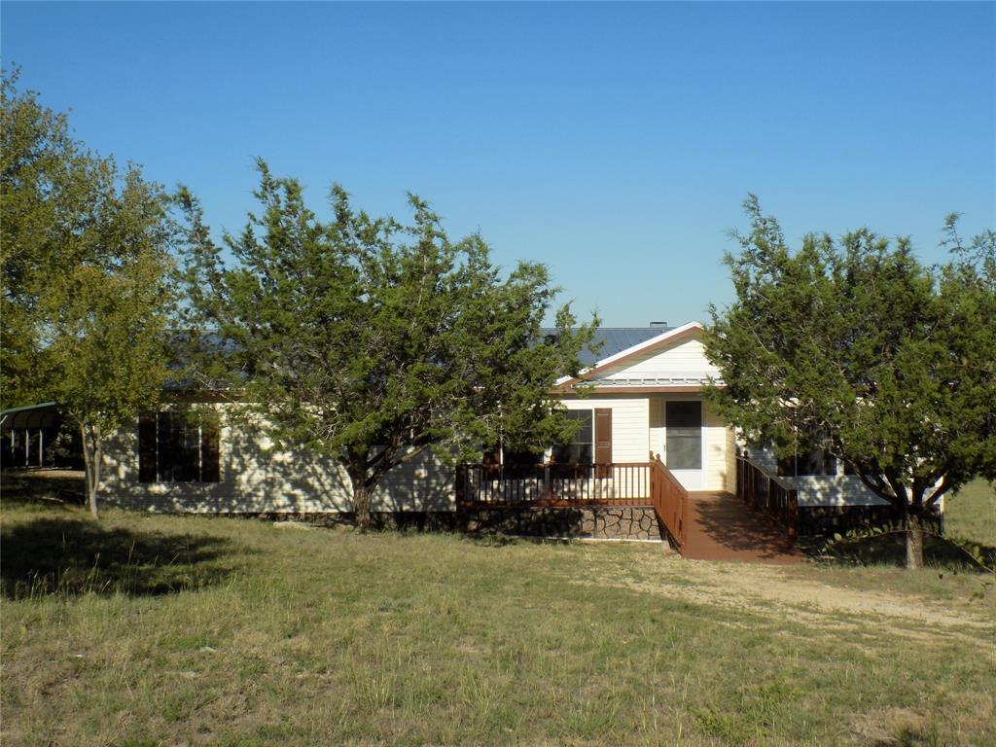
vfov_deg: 31.5
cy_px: 374
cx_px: 498
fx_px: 1324
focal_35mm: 46
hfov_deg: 41.2
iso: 80
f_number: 3.7
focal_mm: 8.1
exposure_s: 1/1250
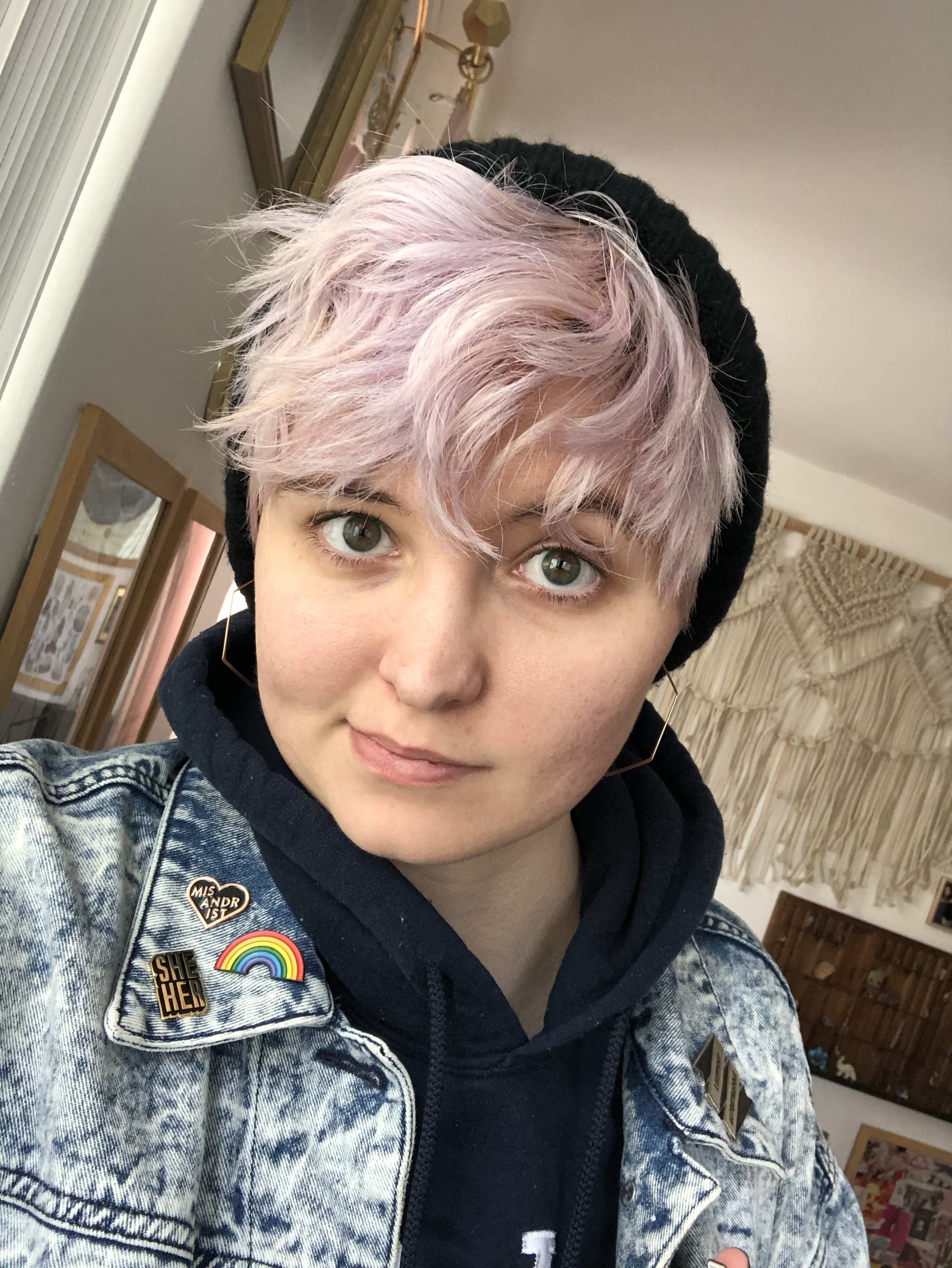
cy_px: 634
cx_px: 476
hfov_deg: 44.2
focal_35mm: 32
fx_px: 1172
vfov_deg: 56.8
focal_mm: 2.87
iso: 100
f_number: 2.2
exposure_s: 1/60
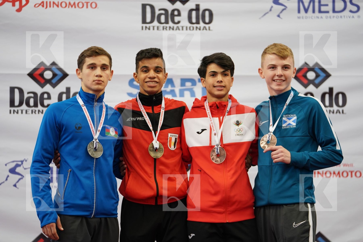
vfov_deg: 9.7
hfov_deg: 14.4
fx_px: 1432
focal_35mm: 142
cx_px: 182
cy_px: 121
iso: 800
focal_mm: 142
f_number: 2.8
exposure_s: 1/250
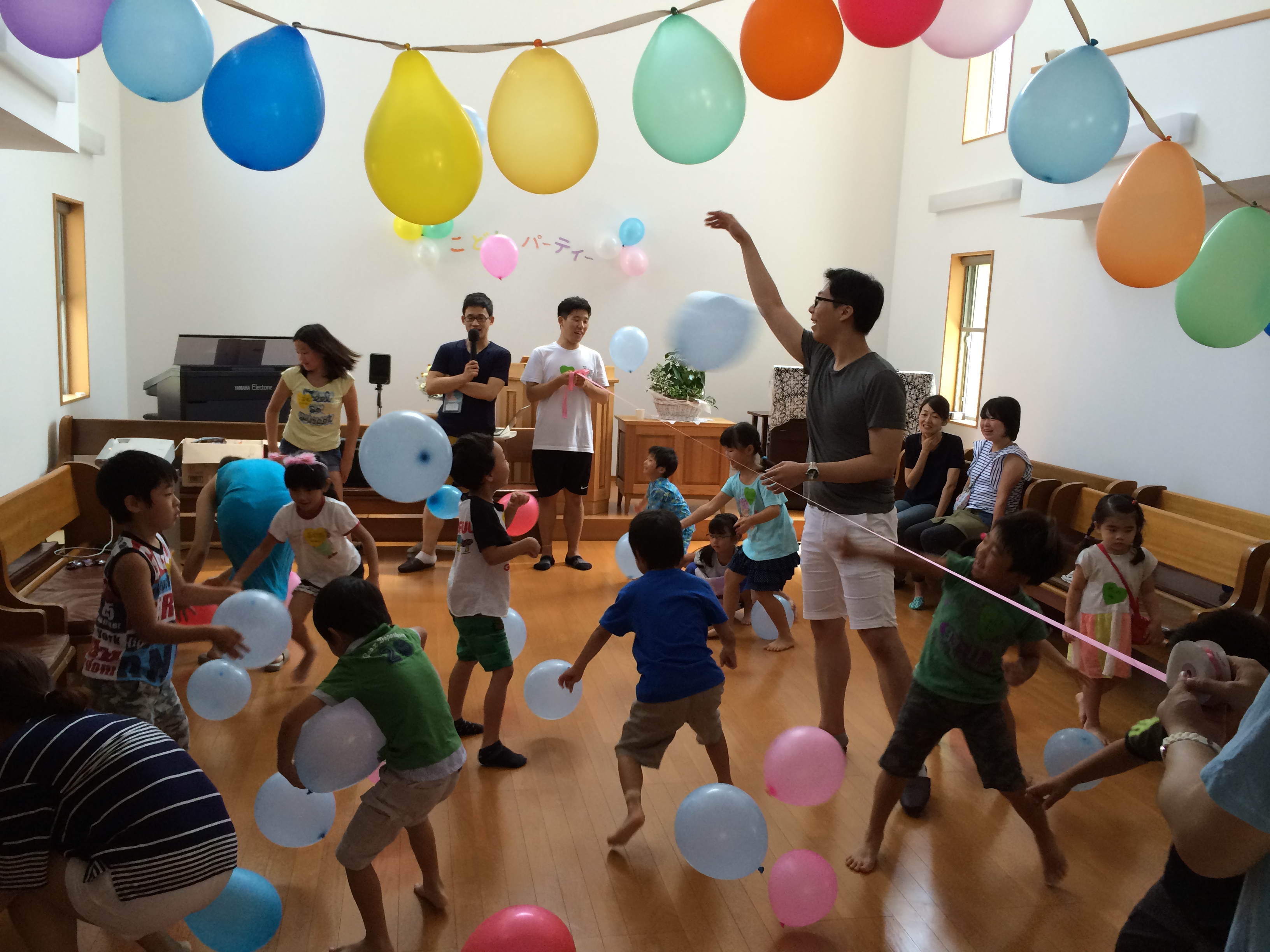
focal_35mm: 30
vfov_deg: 46.8
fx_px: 1101
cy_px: 476
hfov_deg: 60.0
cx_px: 635
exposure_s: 1/30
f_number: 2.2
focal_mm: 4.12
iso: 40
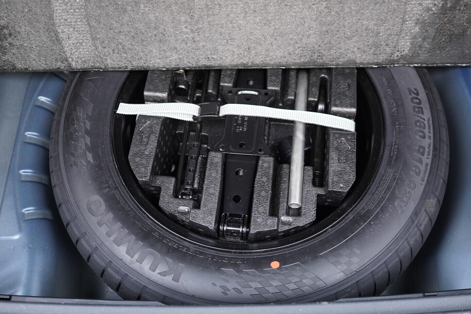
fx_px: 471
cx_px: 236
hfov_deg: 53.1
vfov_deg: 36.9
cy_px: 157
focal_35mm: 36
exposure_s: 1/40
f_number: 2.8
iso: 640
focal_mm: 24
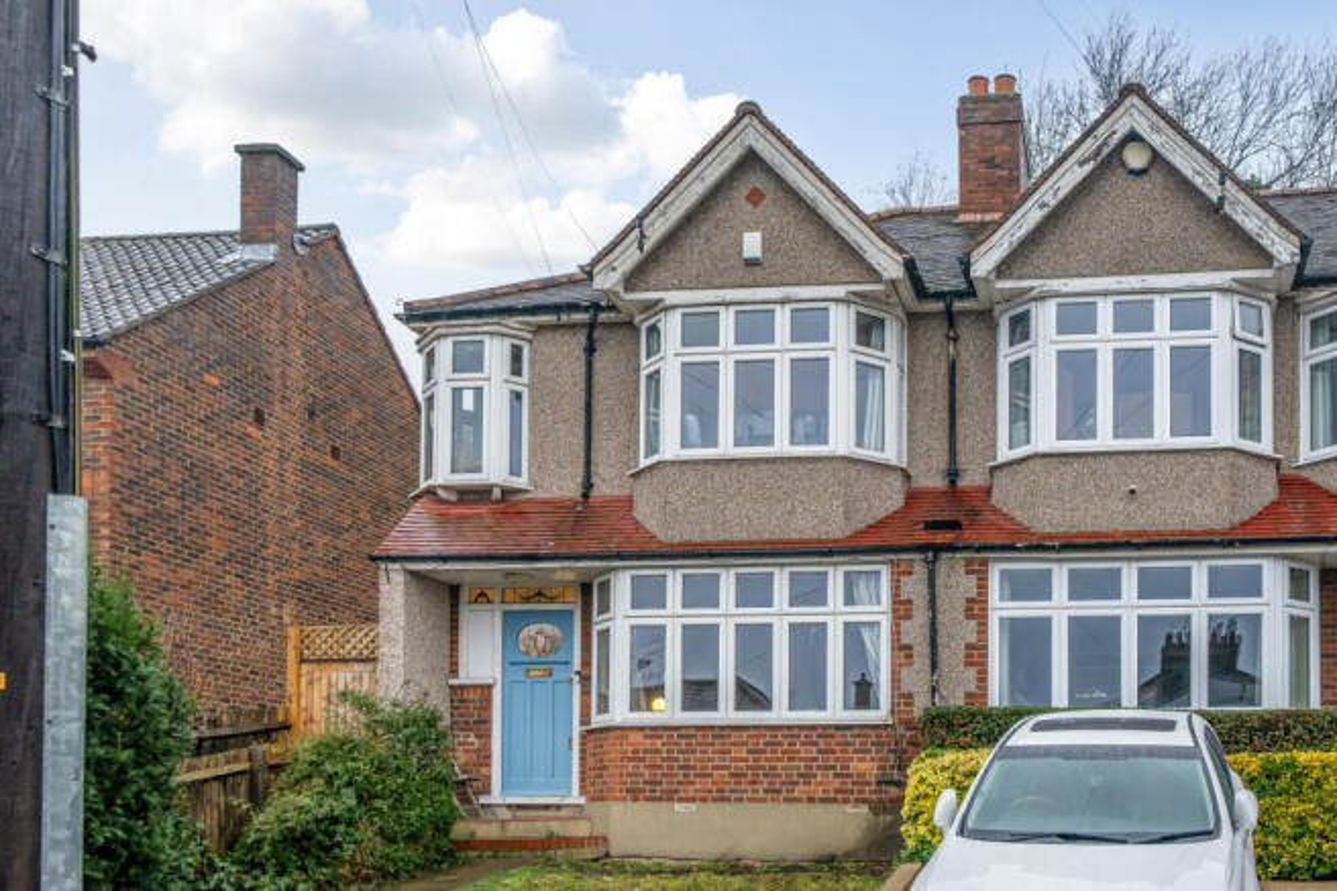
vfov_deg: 36.9
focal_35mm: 36
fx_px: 1337
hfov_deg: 53.1
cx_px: 668
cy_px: 446
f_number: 8
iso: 400
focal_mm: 24
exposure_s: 1/100
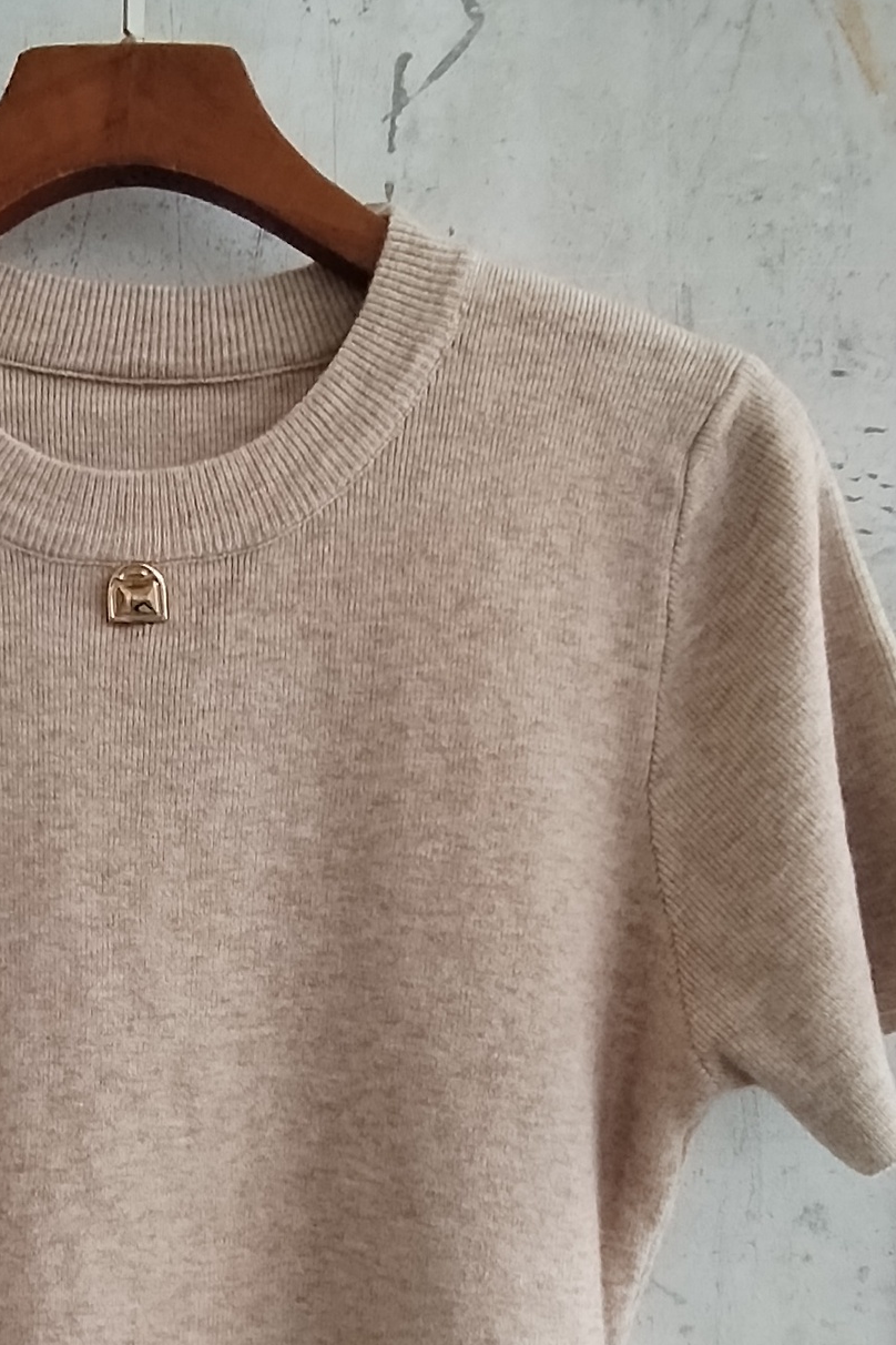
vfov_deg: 52.9
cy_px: 940
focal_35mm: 35
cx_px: 202
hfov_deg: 36.8
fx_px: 1307
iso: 100
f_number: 2.2
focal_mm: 1.42
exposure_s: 1/126
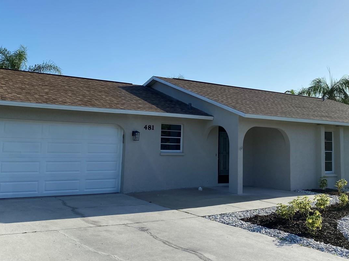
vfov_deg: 36.6
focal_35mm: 39
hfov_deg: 47.9
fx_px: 393
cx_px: 171
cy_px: 99
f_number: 1.8
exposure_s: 1/3610
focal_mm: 4.25
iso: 32
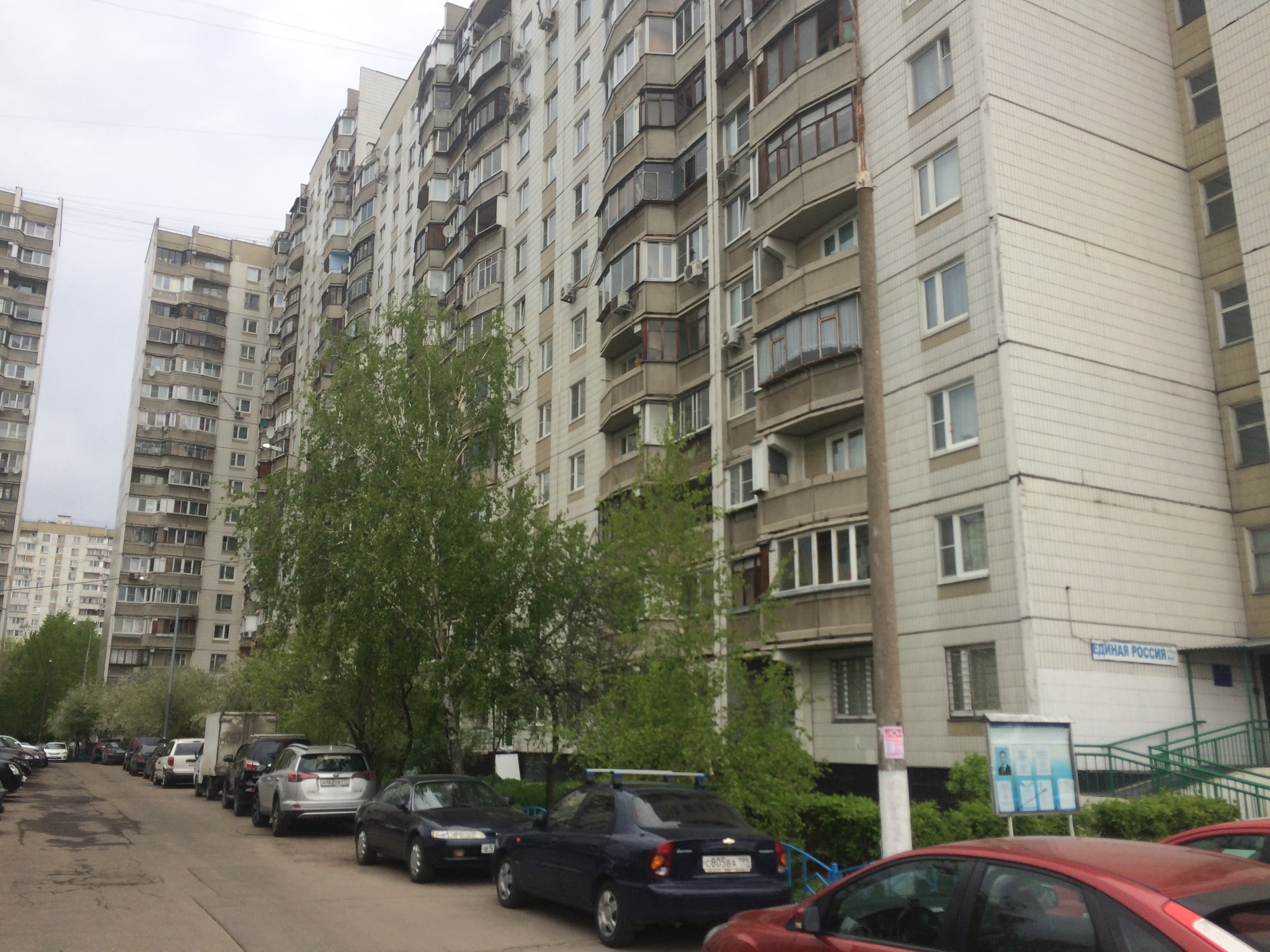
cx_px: 635
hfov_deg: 61.7
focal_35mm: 29
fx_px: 1064
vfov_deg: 48.2
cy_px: 476
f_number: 2.2
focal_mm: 4.15
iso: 32
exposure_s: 1/540
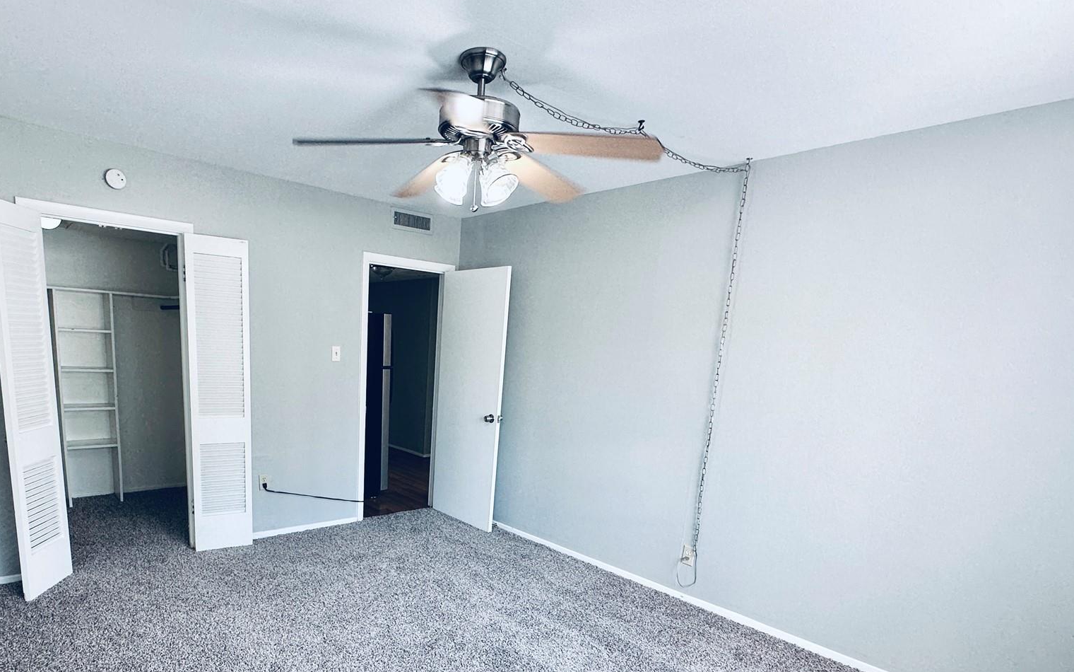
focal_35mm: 20
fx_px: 585
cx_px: 437
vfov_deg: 57.9
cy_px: 464
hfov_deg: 84.2
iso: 125
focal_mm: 2.22
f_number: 2.2
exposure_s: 1/120
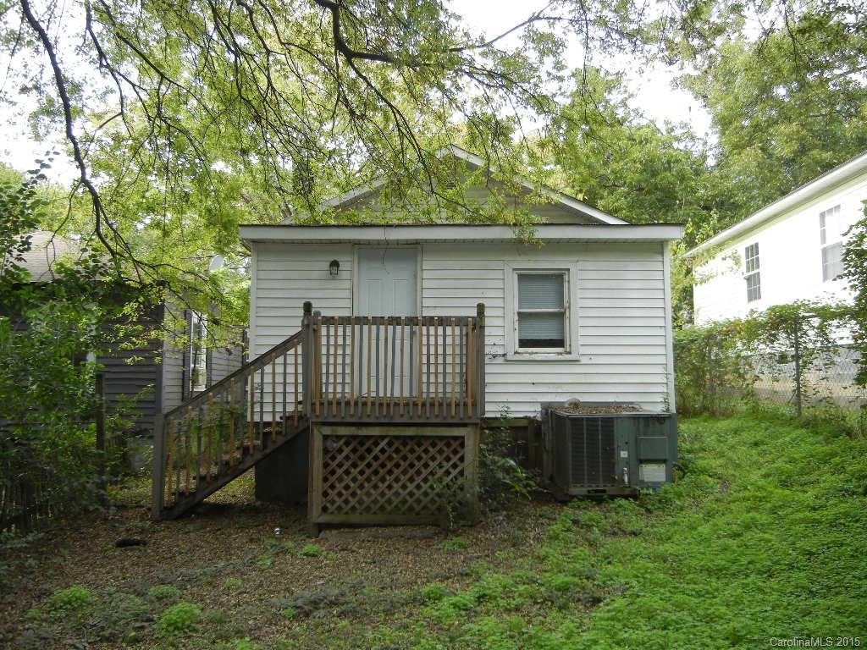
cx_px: 434
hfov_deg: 60.0
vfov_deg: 46.8
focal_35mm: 30
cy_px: 325
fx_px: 751
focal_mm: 5.4
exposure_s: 1/168
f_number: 3.5
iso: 160
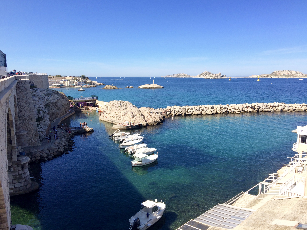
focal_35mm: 29
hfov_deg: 61.7
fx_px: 257
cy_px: 115
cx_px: 154
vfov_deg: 48.2
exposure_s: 1/1520
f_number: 2.2
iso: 32
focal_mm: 4.15
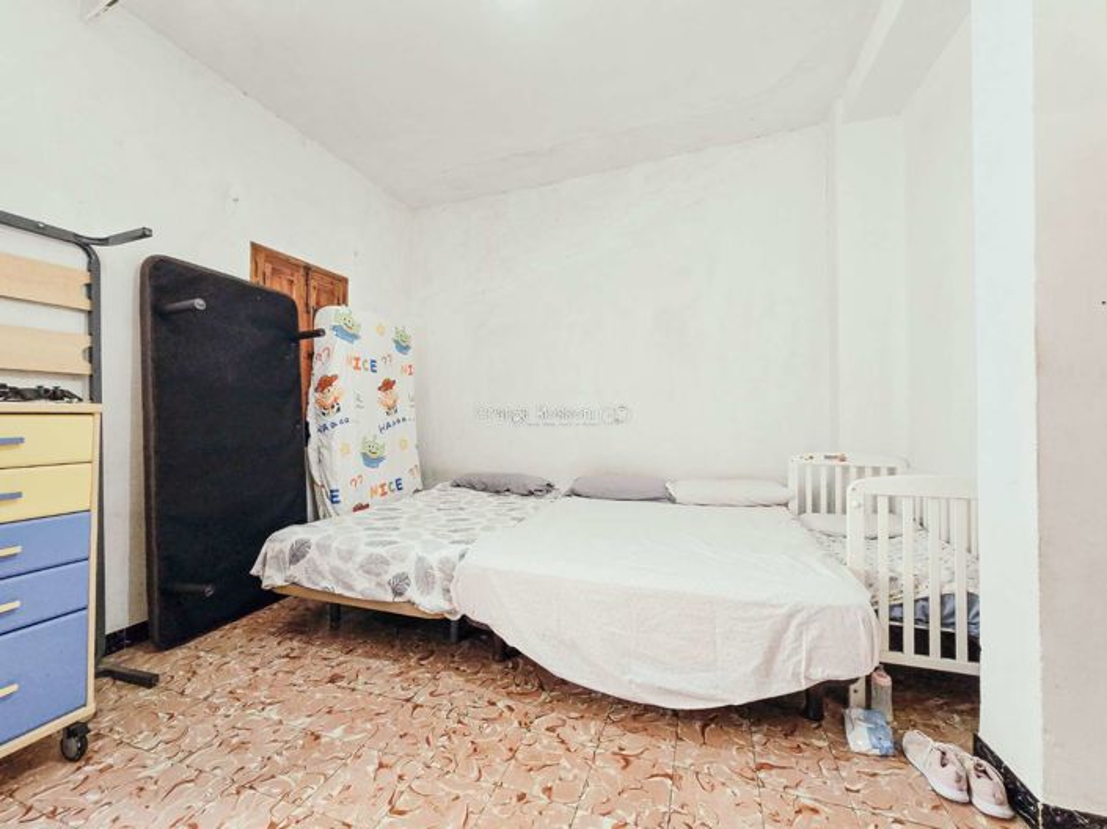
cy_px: 414
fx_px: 416
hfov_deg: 106.2
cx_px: 554
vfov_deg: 89.9
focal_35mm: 13
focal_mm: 2.2
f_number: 2.2
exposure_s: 1/50
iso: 400
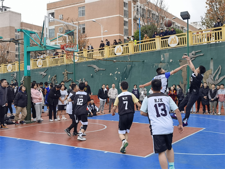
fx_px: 279
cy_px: 84
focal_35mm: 43
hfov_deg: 43.9
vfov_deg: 33.6
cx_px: 112
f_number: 1.9
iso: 50
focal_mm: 6.67
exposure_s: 1/1869
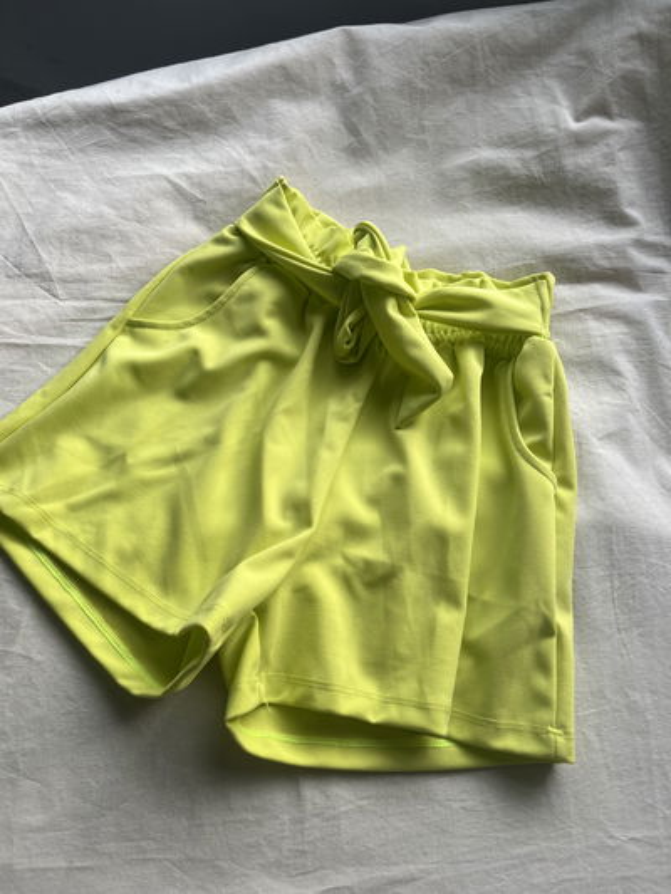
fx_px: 672
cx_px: 336
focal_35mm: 26
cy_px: 447
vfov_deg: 67.3
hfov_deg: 53.1
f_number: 1.6
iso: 40
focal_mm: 5.1
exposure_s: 1/184
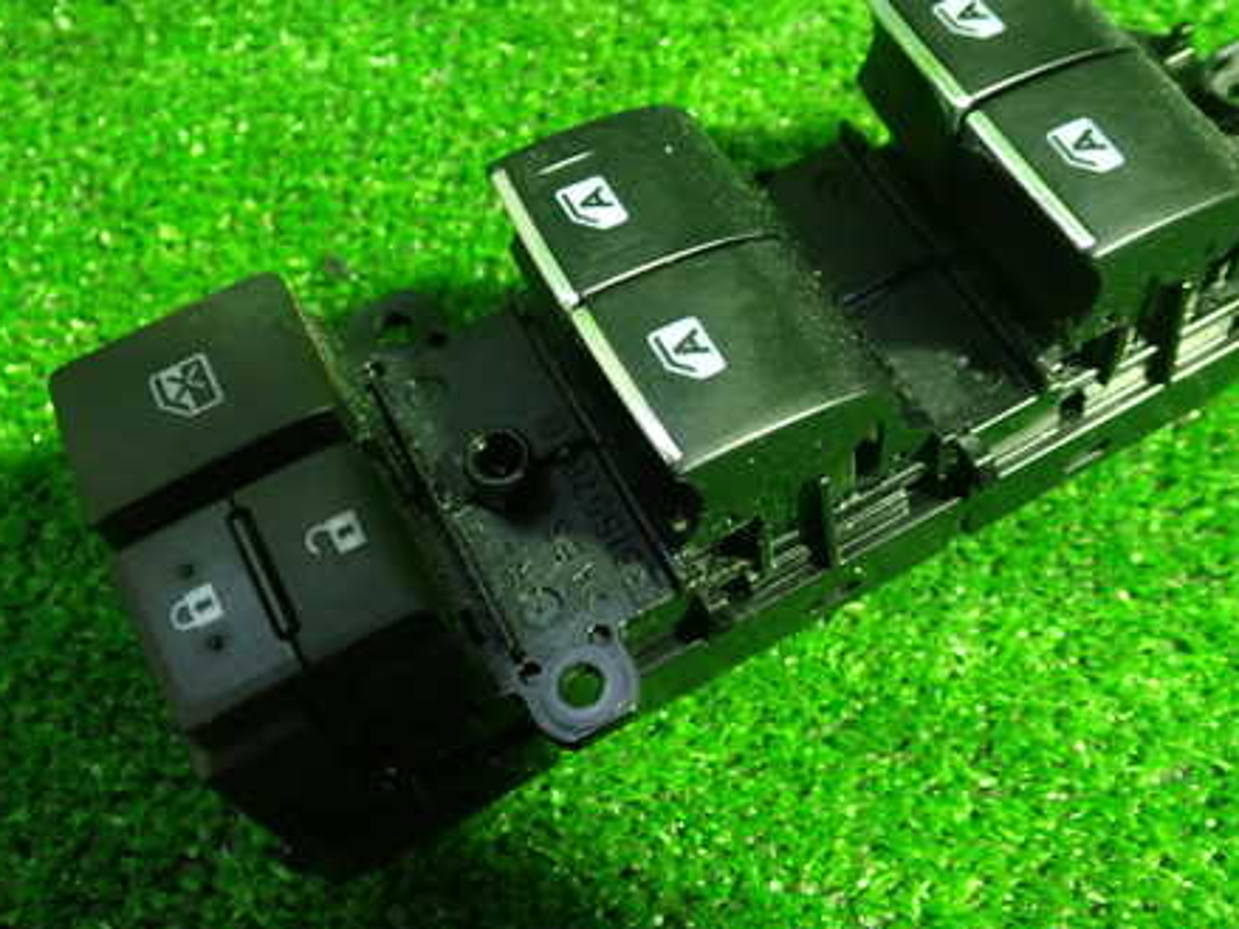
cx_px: 675
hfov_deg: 45.7
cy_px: 387
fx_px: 1467
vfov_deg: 35.0
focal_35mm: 41
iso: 800
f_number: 2.3
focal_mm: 5.4
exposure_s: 1/25
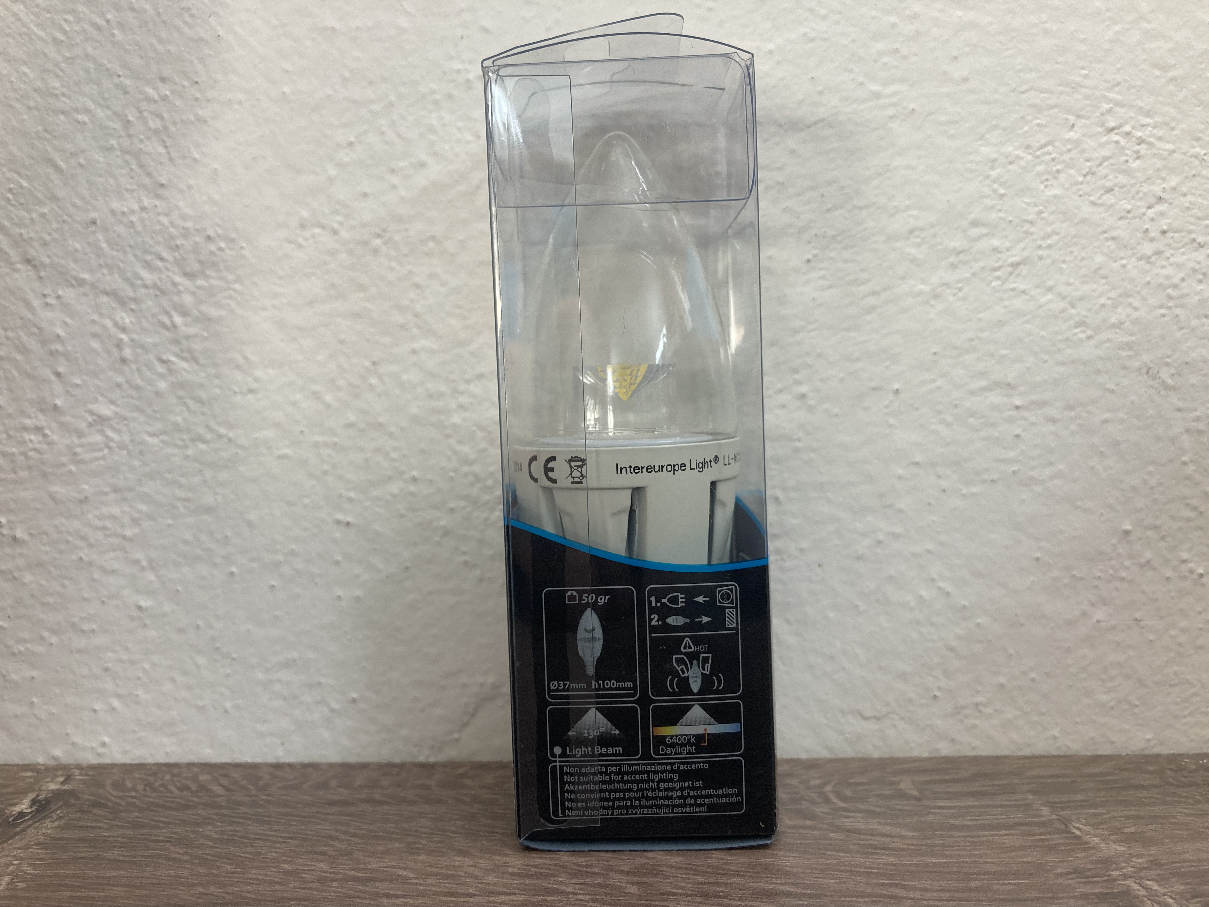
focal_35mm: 28
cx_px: 604
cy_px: 454
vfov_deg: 49.7
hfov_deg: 63.4
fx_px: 978
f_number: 1.8
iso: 80
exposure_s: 1/50
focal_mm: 3.99
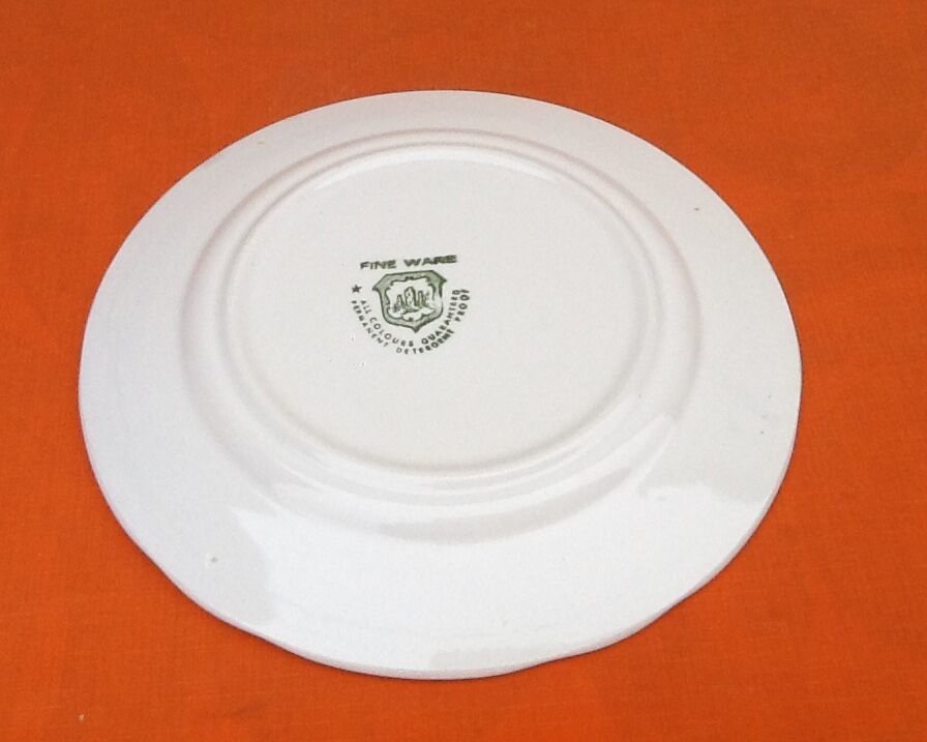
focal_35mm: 46
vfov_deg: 32.8
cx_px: 464
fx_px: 1262
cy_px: 370
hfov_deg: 40.3
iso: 50
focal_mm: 2.03
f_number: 2.4
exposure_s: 1/120
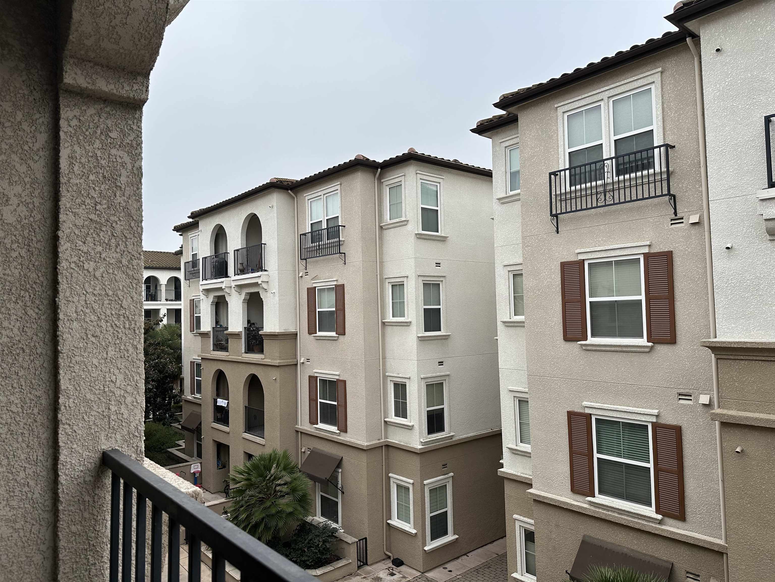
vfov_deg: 56.8
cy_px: 291
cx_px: 388
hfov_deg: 71.6
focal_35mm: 24
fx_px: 537
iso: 80
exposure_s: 1/1095
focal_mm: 6.86
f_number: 1.78
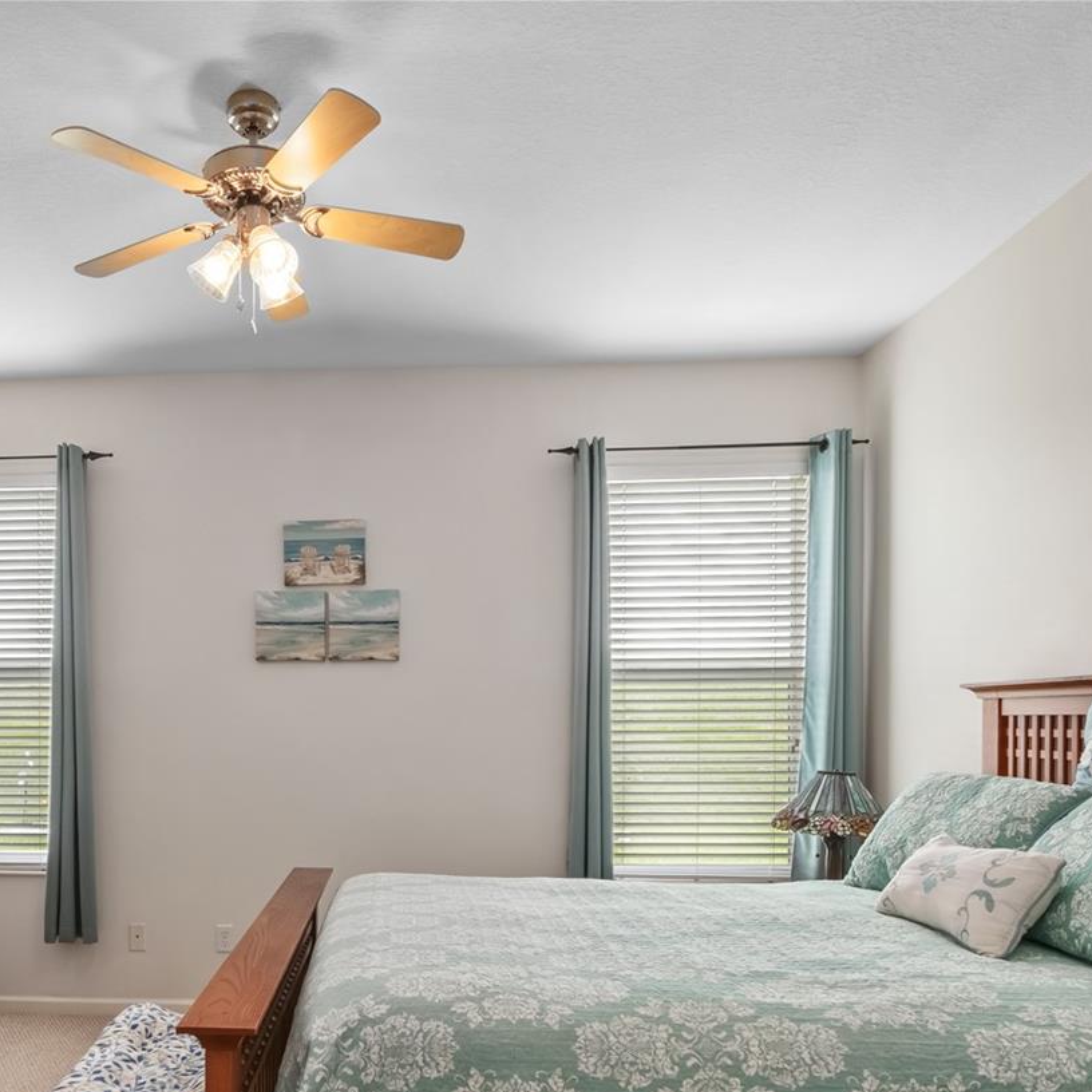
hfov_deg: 60.5
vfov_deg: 61.7
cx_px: 317
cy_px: 712
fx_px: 892
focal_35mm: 25
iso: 250
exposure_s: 1/4
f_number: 9
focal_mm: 10
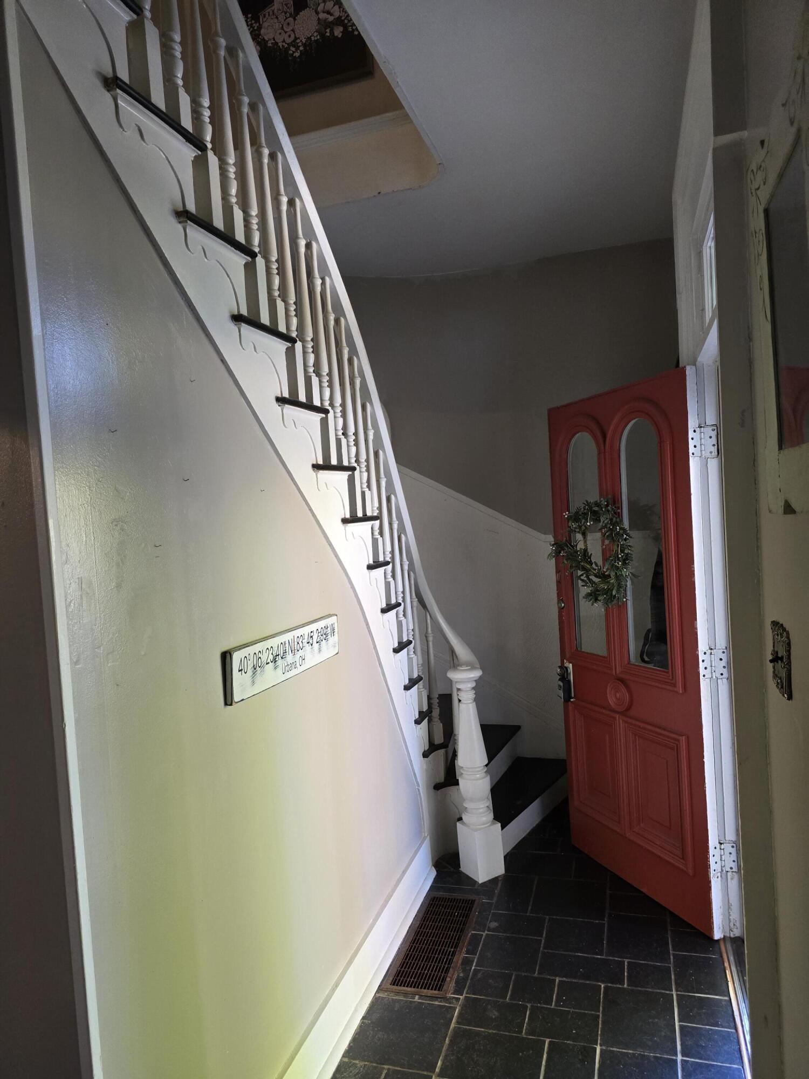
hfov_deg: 58.9
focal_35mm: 23
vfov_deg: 73.9
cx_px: 404
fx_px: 717
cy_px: 540
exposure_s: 1/120
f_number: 1.7
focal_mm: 6.3
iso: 400
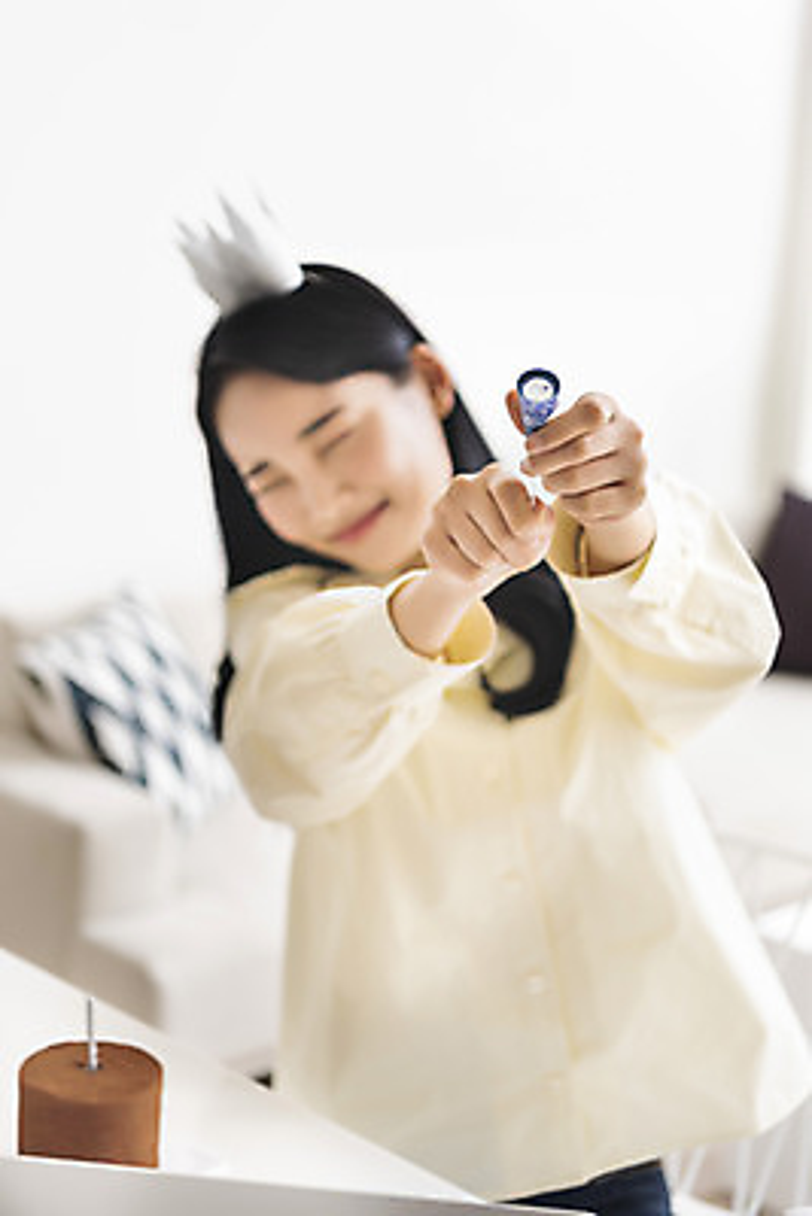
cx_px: 406
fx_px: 2366
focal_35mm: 70
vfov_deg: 28.8
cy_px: 608
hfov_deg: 19.5
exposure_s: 1/100
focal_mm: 70
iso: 200
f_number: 2.8
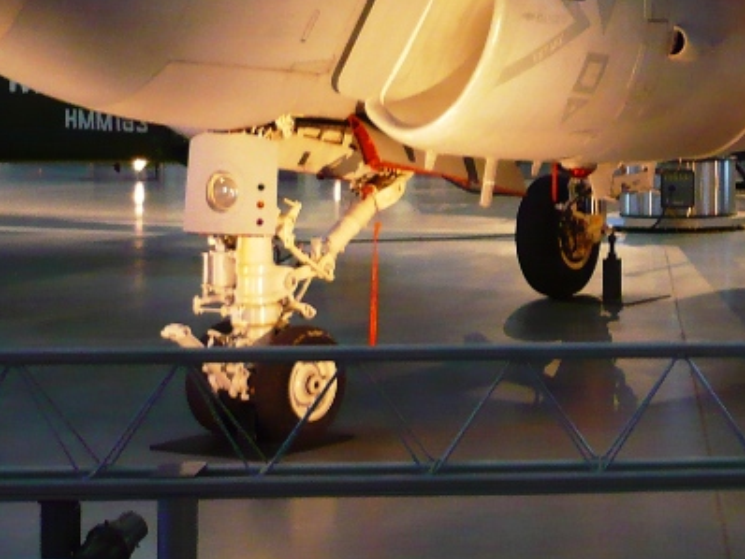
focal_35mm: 90
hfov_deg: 20.7
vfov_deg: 15.8
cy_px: -110
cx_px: 816
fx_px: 1938
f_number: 2.8
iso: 200
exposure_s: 1/20
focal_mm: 5.8
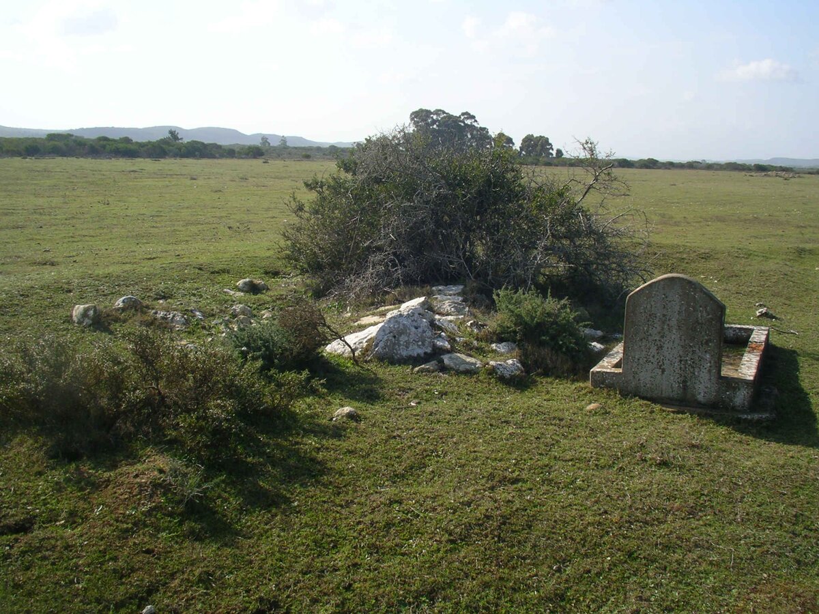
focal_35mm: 37
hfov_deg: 50.1
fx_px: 875
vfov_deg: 38.7
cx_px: 410
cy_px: 307
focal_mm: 5.7
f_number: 6.9
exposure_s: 1/125
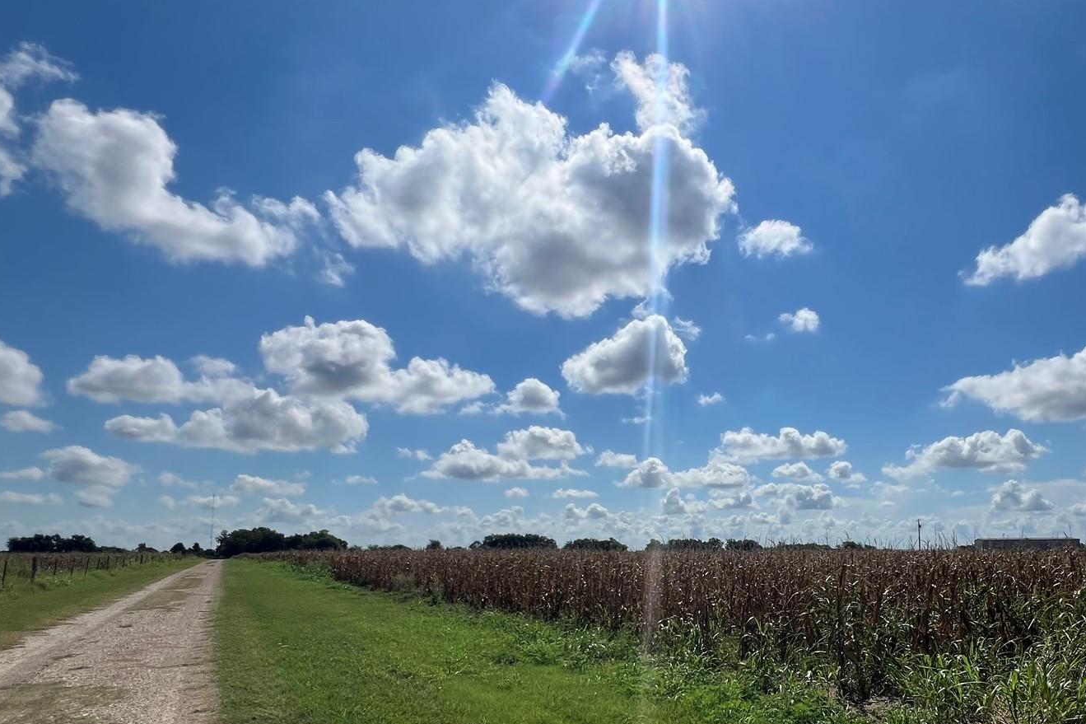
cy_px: 499
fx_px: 633
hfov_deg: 78.7
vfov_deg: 57.8
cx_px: 720
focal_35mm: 21
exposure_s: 1/5236
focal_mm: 1.57
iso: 32
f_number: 1.8
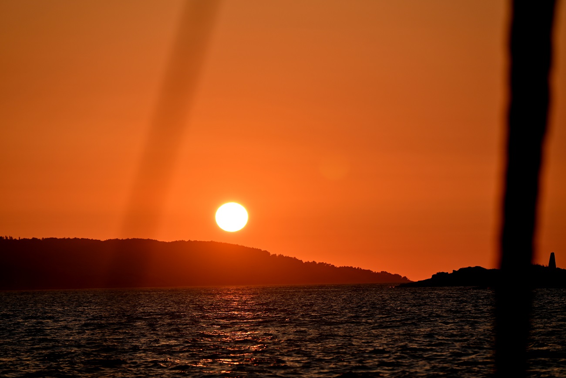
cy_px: 189
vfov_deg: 6.5
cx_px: 283
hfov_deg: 9.8
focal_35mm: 210
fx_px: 3302
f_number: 6.3
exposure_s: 1/1250
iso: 100
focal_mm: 210
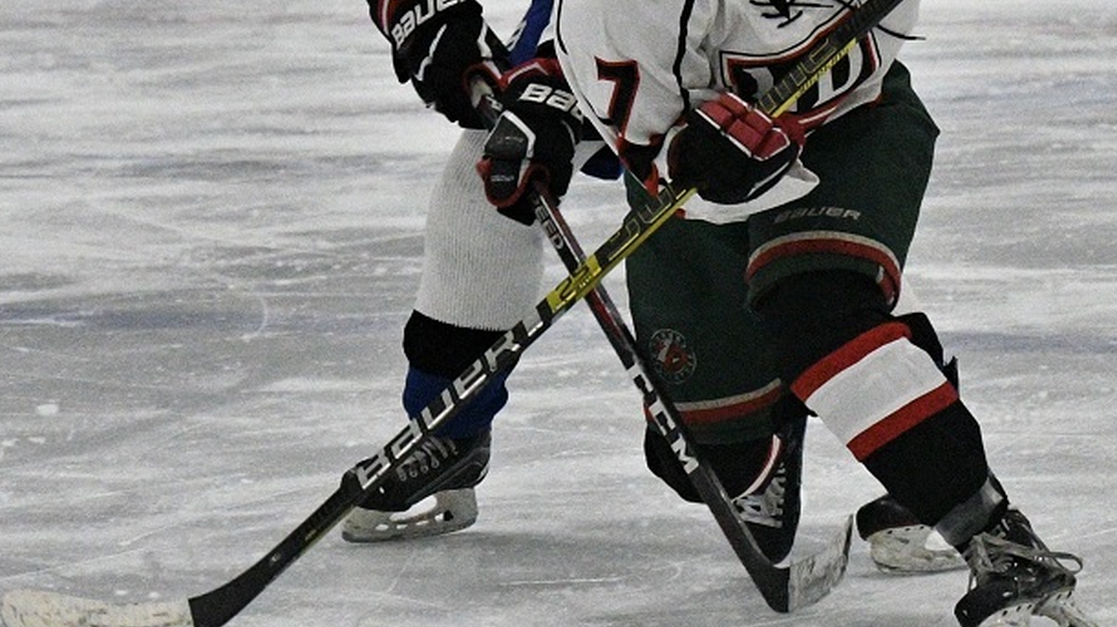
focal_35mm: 214
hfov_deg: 10.1
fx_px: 6335
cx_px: 366
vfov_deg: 5.7
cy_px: 183
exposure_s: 1/1000
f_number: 5
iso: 8000
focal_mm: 90
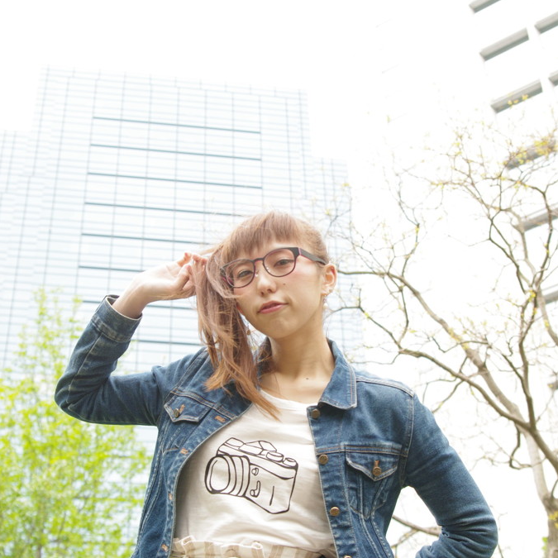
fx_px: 985
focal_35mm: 54
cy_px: 308
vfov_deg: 31.6
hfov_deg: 31.6
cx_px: 279
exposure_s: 1/400
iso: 400
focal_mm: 28
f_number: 4
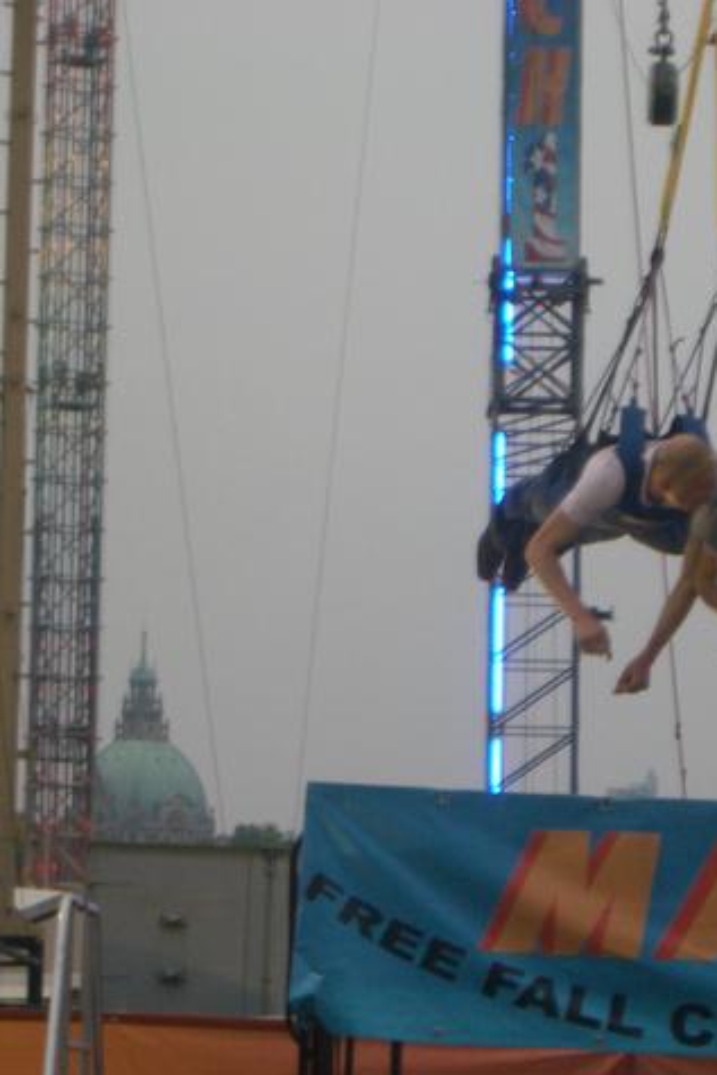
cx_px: 543
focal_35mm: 147
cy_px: 541
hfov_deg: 9.3
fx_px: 4388
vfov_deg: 14.0
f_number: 4.8
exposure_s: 1/50
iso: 100
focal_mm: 17.4
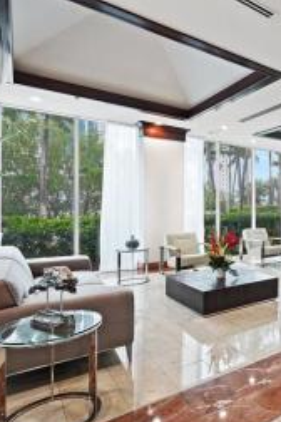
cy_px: 211
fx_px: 293
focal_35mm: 25
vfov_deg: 71.5
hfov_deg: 44.5
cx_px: 273
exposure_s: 1/2
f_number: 8
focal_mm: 14
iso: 200
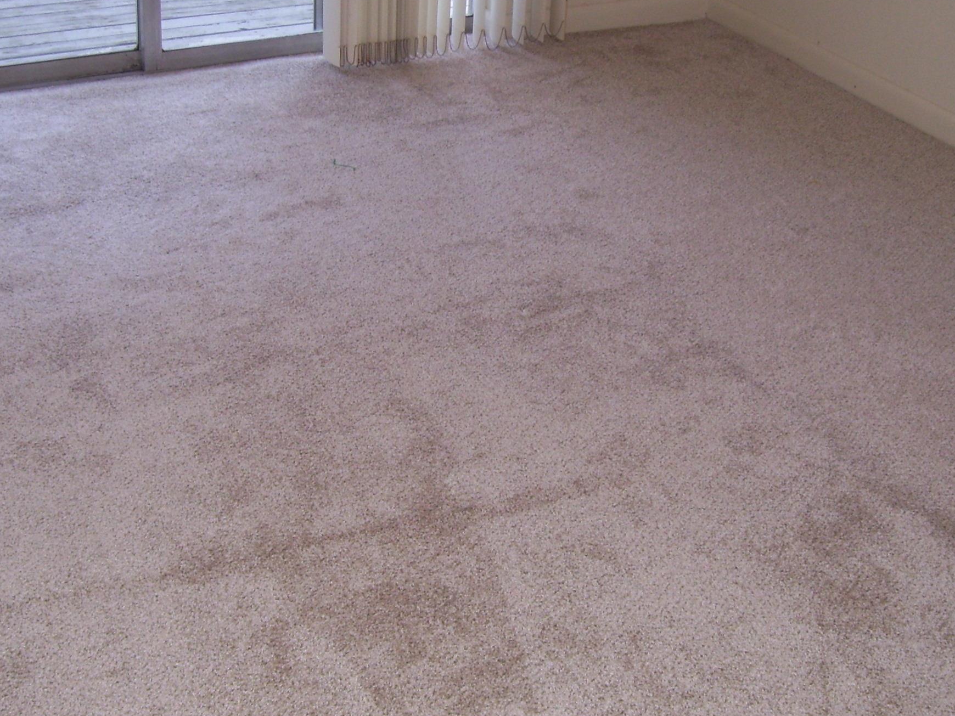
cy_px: 282
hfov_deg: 32.7
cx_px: 474
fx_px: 1628
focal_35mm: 59
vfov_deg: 24.8
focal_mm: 6
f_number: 2.7
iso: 80
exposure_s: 1/60
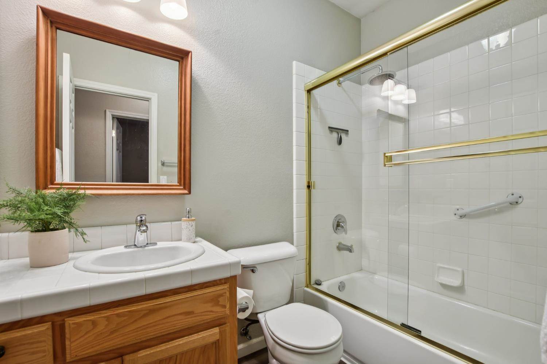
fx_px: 228
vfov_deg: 77.3
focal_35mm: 15
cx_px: 274
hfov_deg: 100.4
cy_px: 182
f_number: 8
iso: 100
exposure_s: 1/4
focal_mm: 10
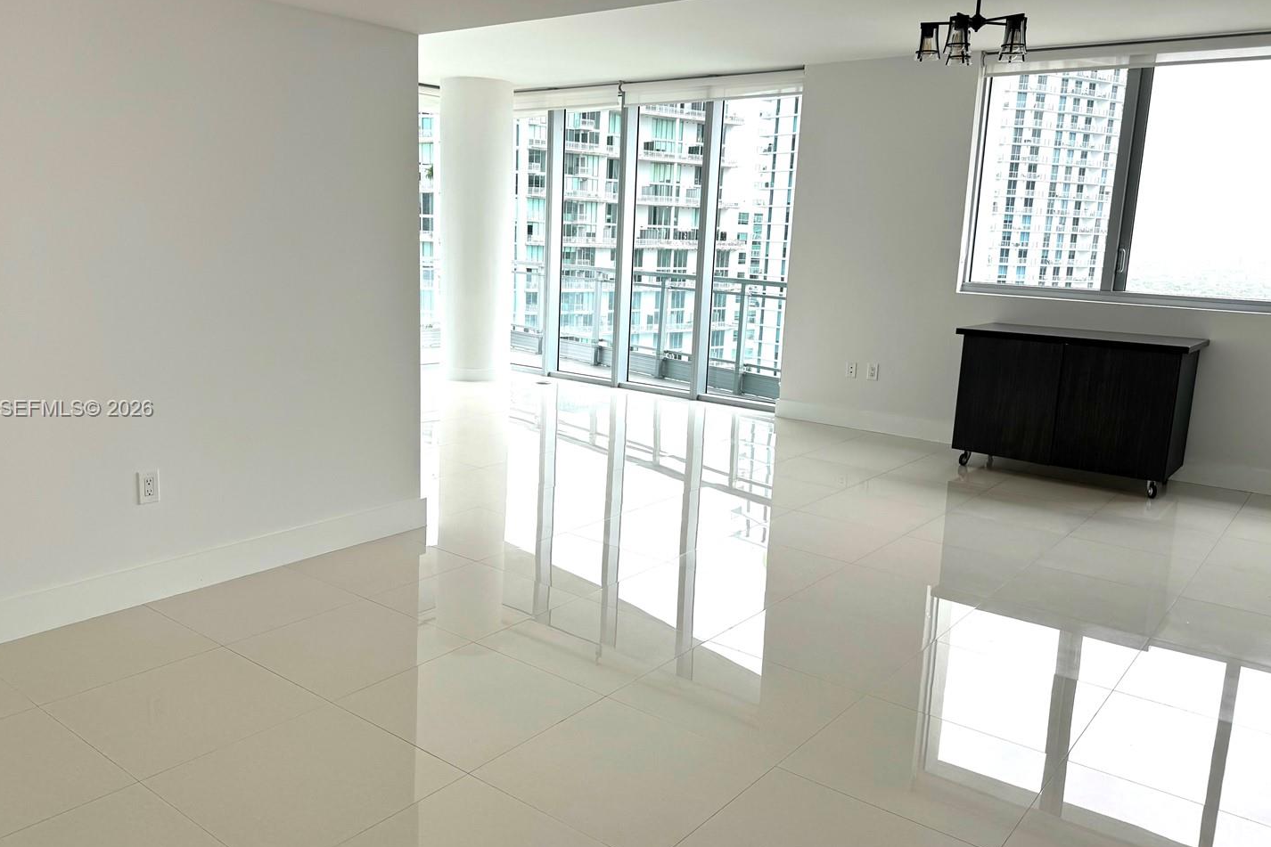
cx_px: 588
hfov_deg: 65.4
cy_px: 410
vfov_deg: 46.4
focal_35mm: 28
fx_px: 989
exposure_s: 1/1339
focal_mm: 6.76
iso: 80
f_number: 1.78
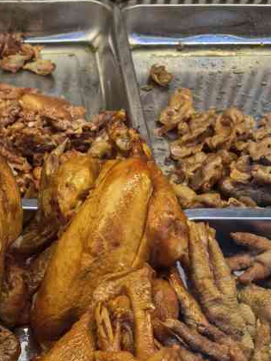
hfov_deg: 23.4
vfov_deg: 31.0
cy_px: 310
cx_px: 1
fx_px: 626
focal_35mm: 60
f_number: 1.9
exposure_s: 1/217
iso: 50
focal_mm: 6.67
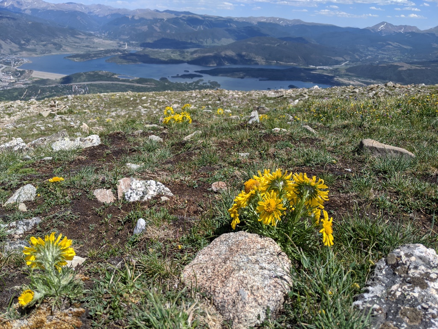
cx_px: 219
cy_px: 164
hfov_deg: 65.3
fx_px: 342
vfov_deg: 51.4
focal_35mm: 27
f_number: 1.8
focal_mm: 4.44
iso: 56
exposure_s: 1/3356
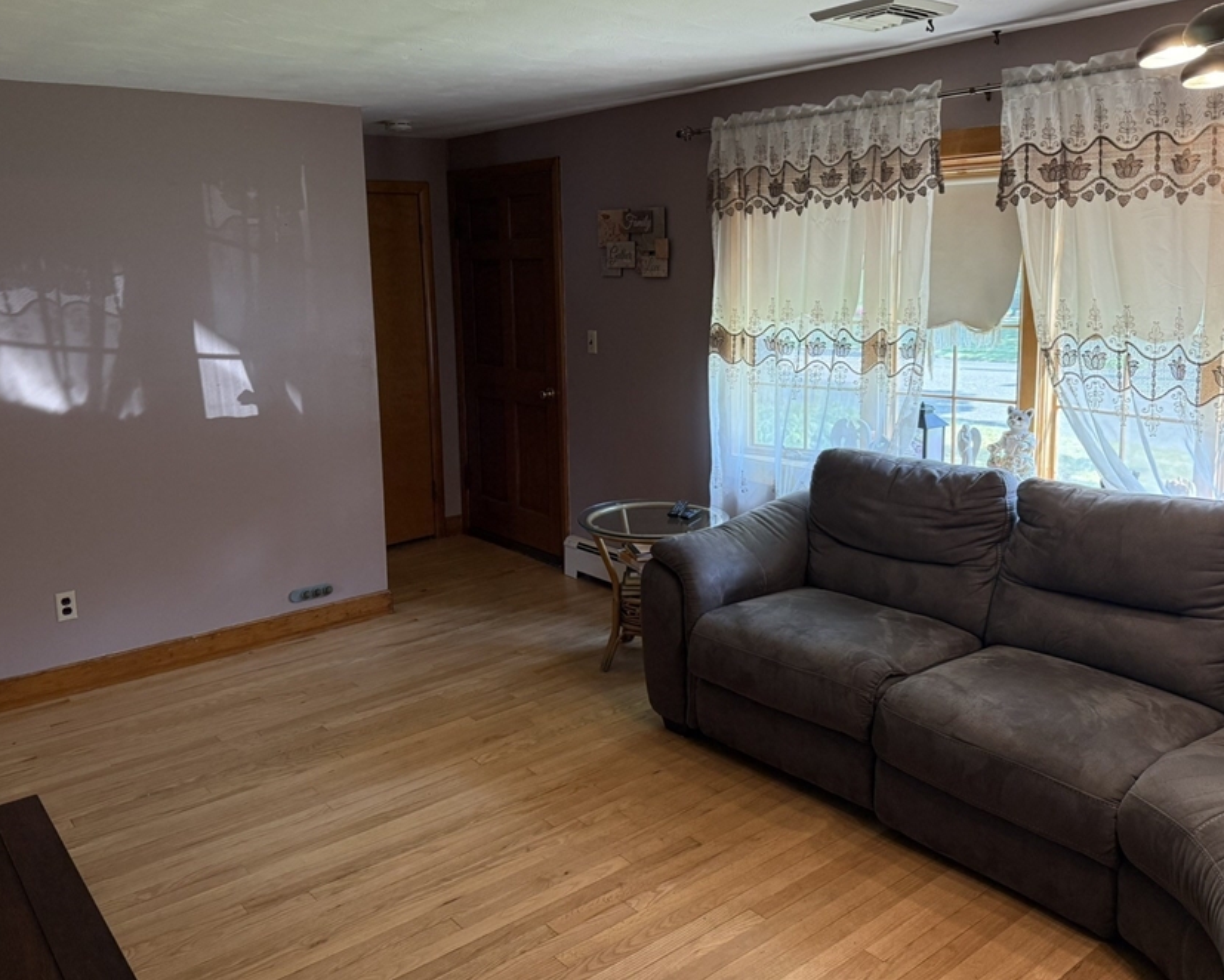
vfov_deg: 49.8
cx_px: 602
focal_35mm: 29
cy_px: 415
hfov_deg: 60.4
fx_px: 1051
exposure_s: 1/120
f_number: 1.78
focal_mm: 6.76
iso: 250
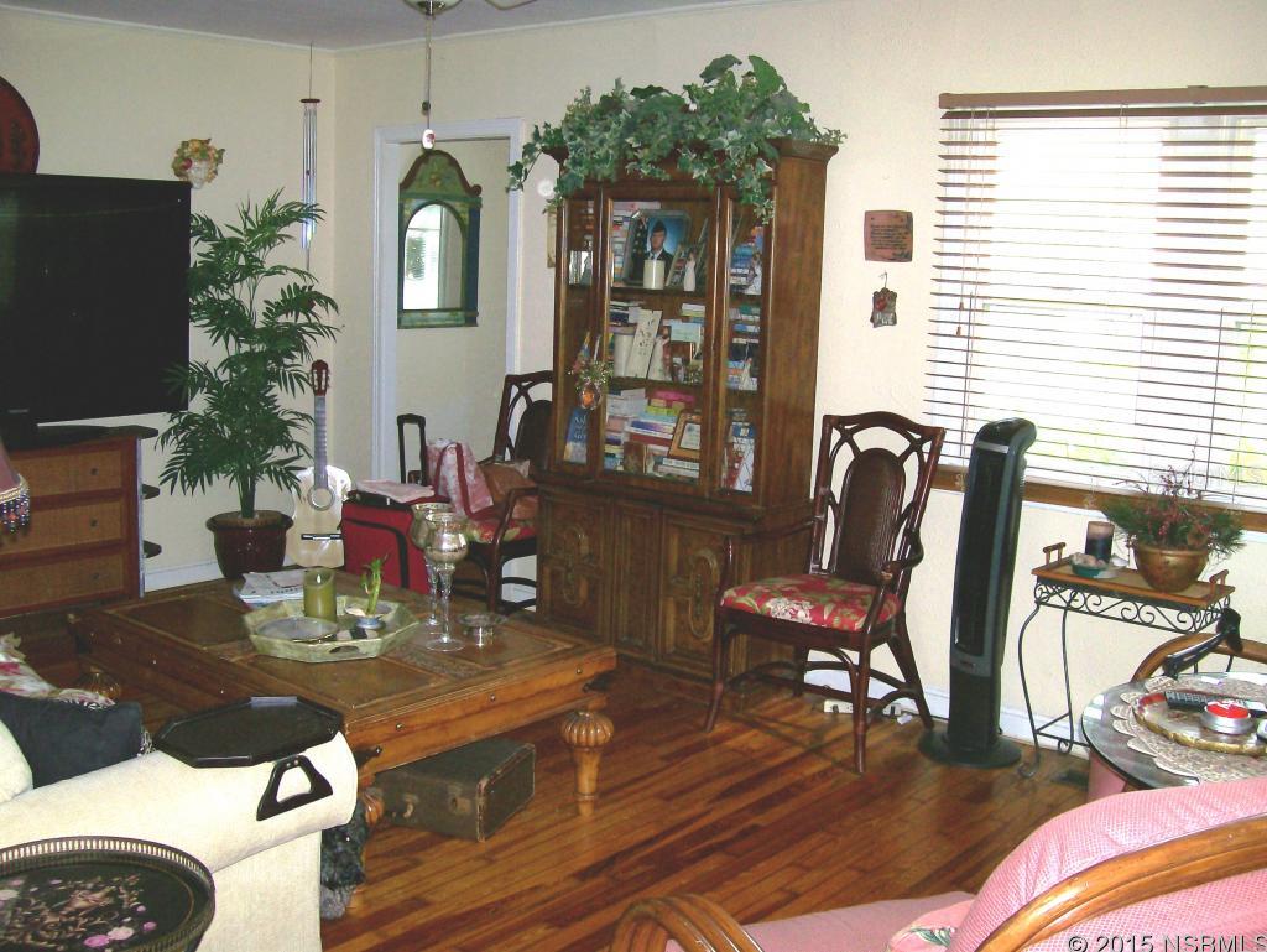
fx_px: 1318
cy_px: 476
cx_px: 634
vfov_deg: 39.7
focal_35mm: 36
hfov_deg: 51.3
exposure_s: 1/64
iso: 80
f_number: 2.7
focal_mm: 6
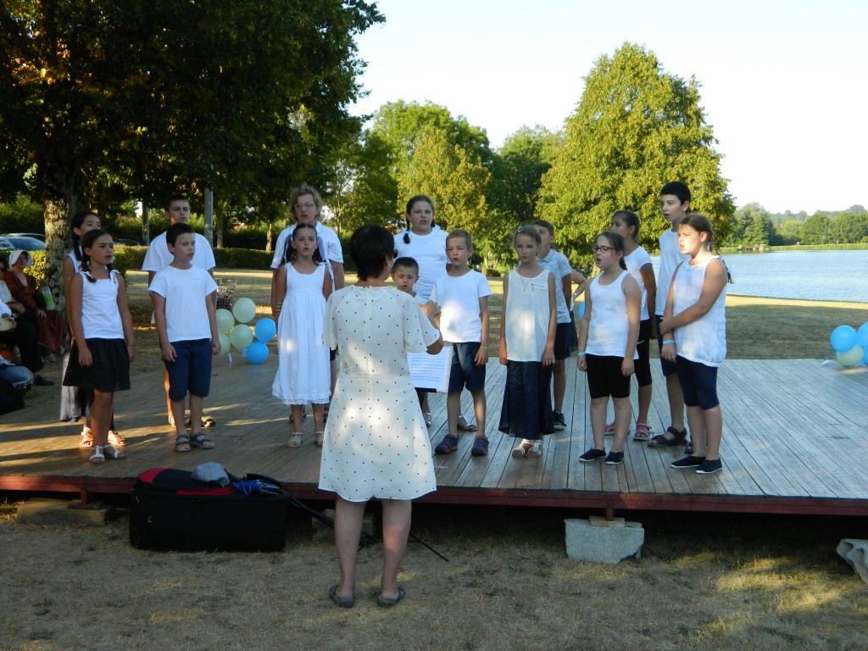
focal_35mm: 47
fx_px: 1179
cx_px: 434
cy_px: 326
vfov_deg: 30.9
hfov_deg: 40.4
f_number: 3.6
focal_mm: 8.4
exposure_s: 1/200
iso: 80
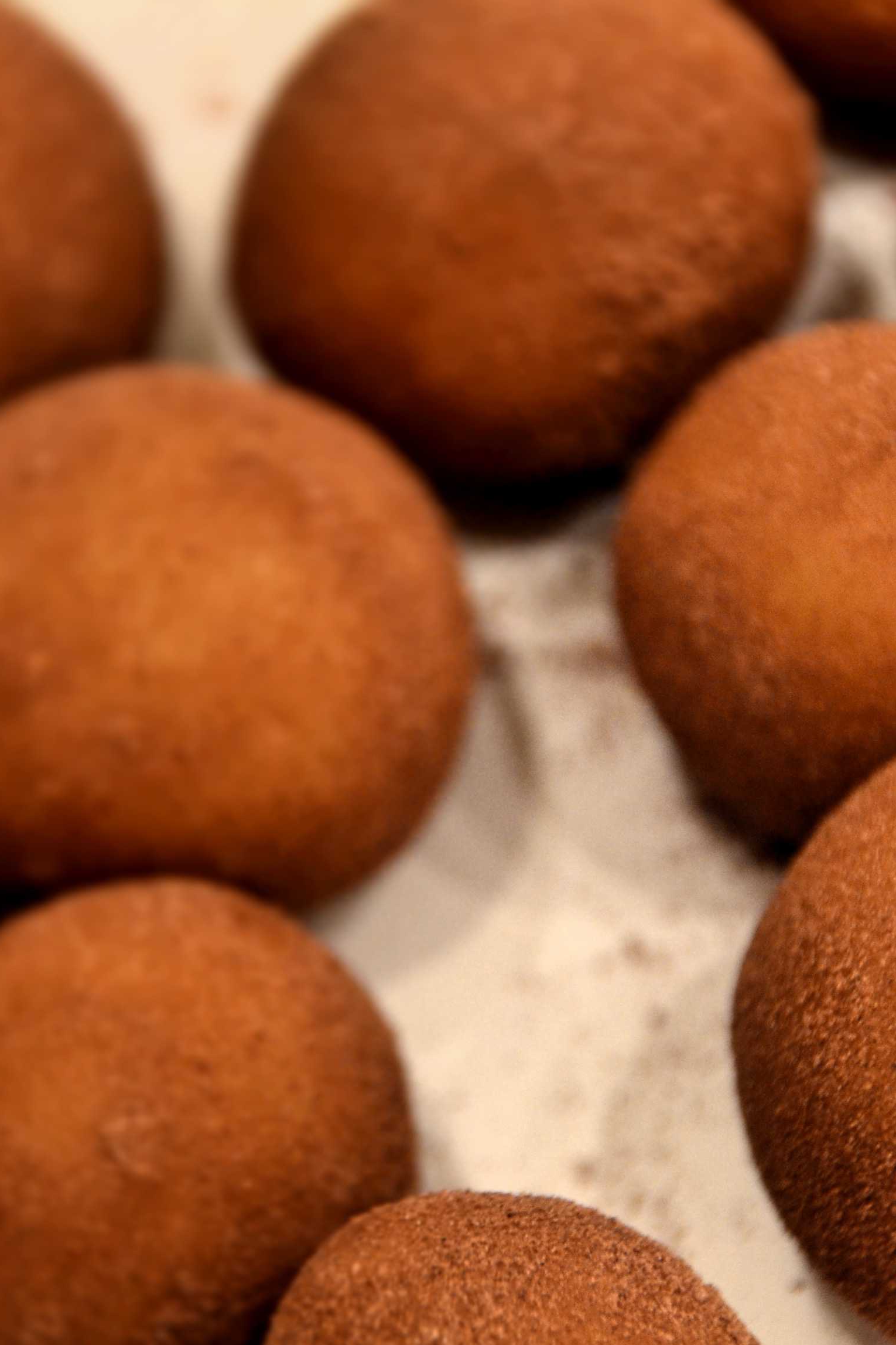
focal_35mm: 271
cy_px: 674
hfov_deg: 5.1
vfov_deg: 7.6
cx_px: 409
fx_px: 10117
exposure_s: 1/4
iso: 800
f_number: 6
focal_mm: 120
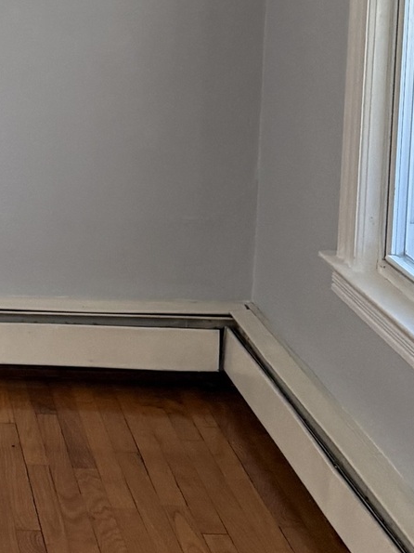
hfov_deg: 14.4
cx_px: -270
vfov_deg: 20.7
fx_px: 1484
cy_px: 72
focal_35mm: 93
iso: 320
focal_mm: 6.76
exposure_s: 1/120
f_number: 1.78
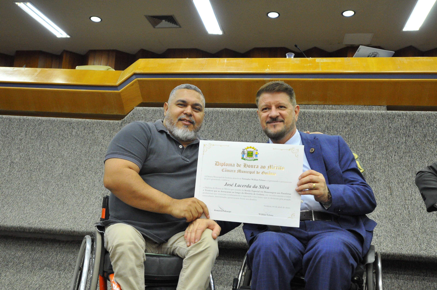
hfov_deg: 53.2
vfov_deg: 36.8
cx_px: 218
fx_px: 436
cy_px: 145
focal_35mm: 36
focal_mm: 24
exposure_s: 1/125
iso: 1600
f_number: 2.8
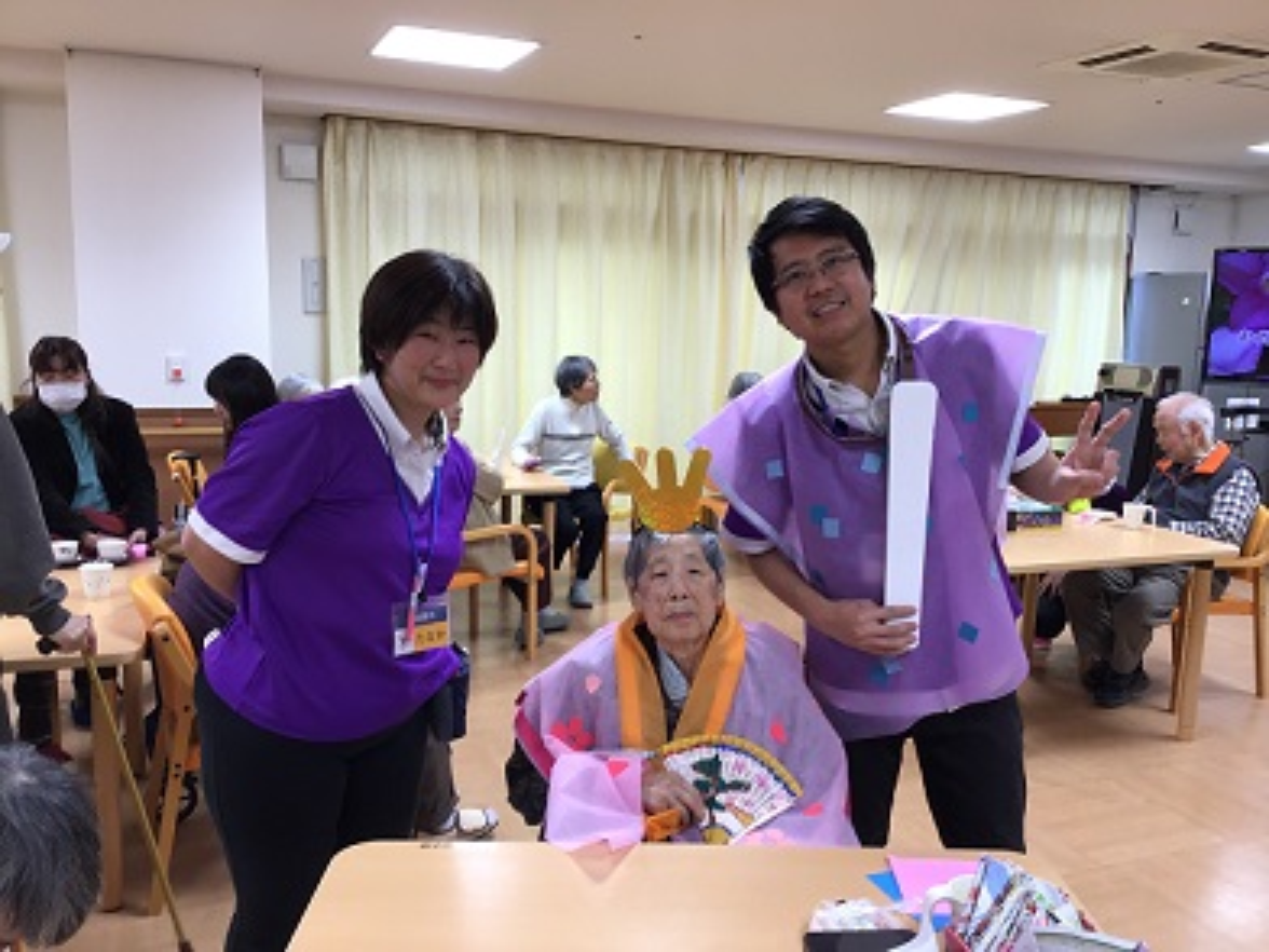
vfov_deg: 45.4
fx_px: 1136
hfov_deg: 58.4
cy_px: 476
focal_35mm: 31
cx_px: 634
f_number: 2.4
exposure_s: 1/30
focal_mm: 3.3
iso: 40
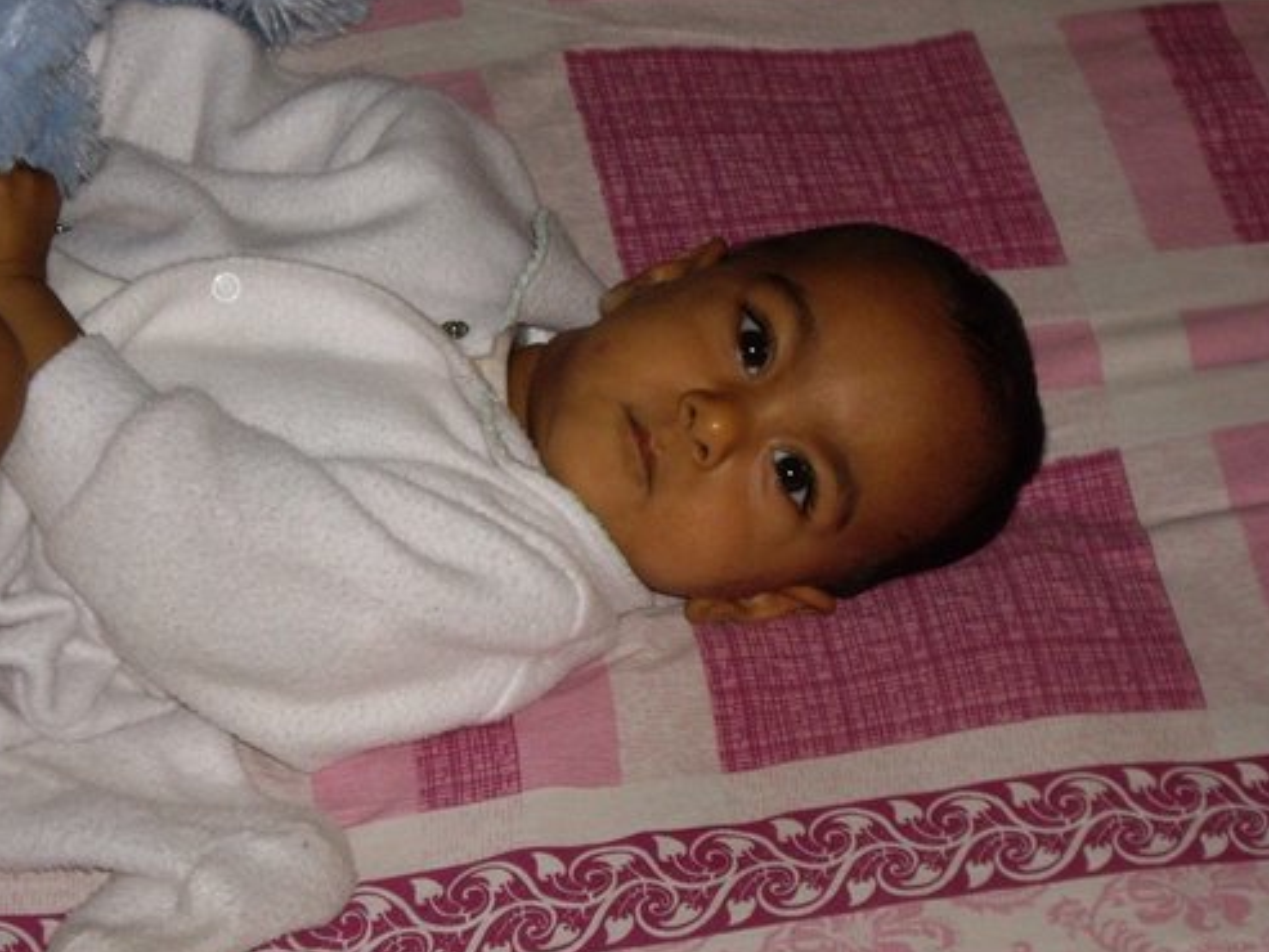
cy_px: 525
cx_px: 466
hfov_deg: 13.3
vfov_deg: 10.0
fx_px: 5427
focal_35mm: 148
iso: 200
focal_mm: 18.6
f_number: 5.2
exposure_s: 1/125
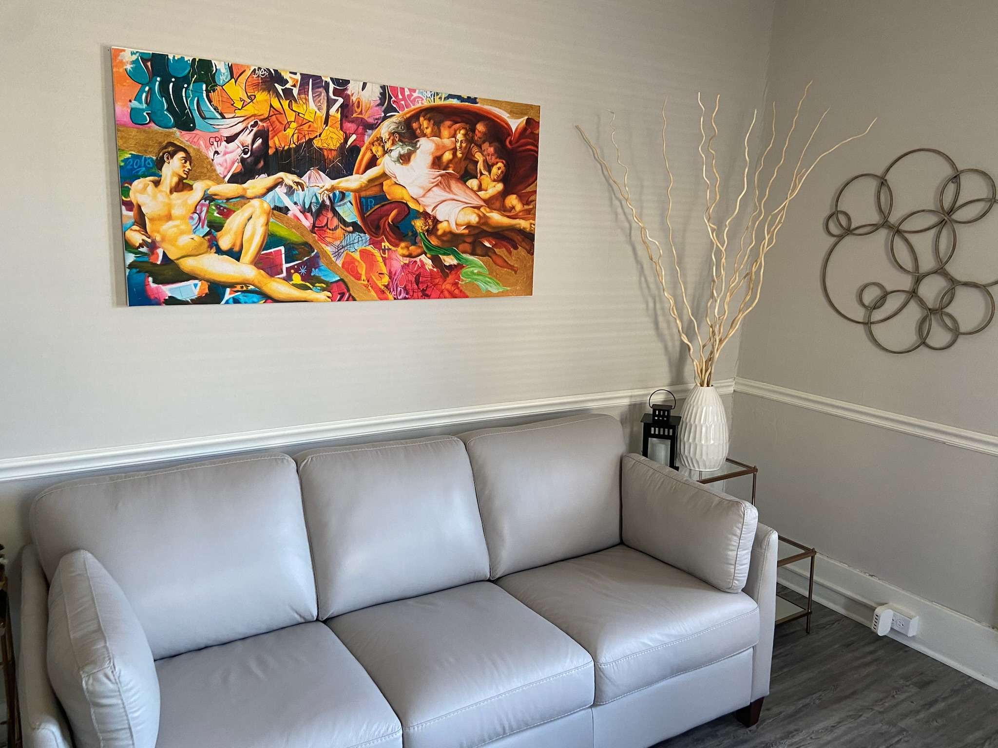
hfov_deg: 67.3
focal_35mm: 26
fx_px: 750
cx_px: 499
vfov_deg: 53.1
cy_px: 374
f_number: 1.8
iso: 250
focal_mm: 4.25
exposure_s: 1/60
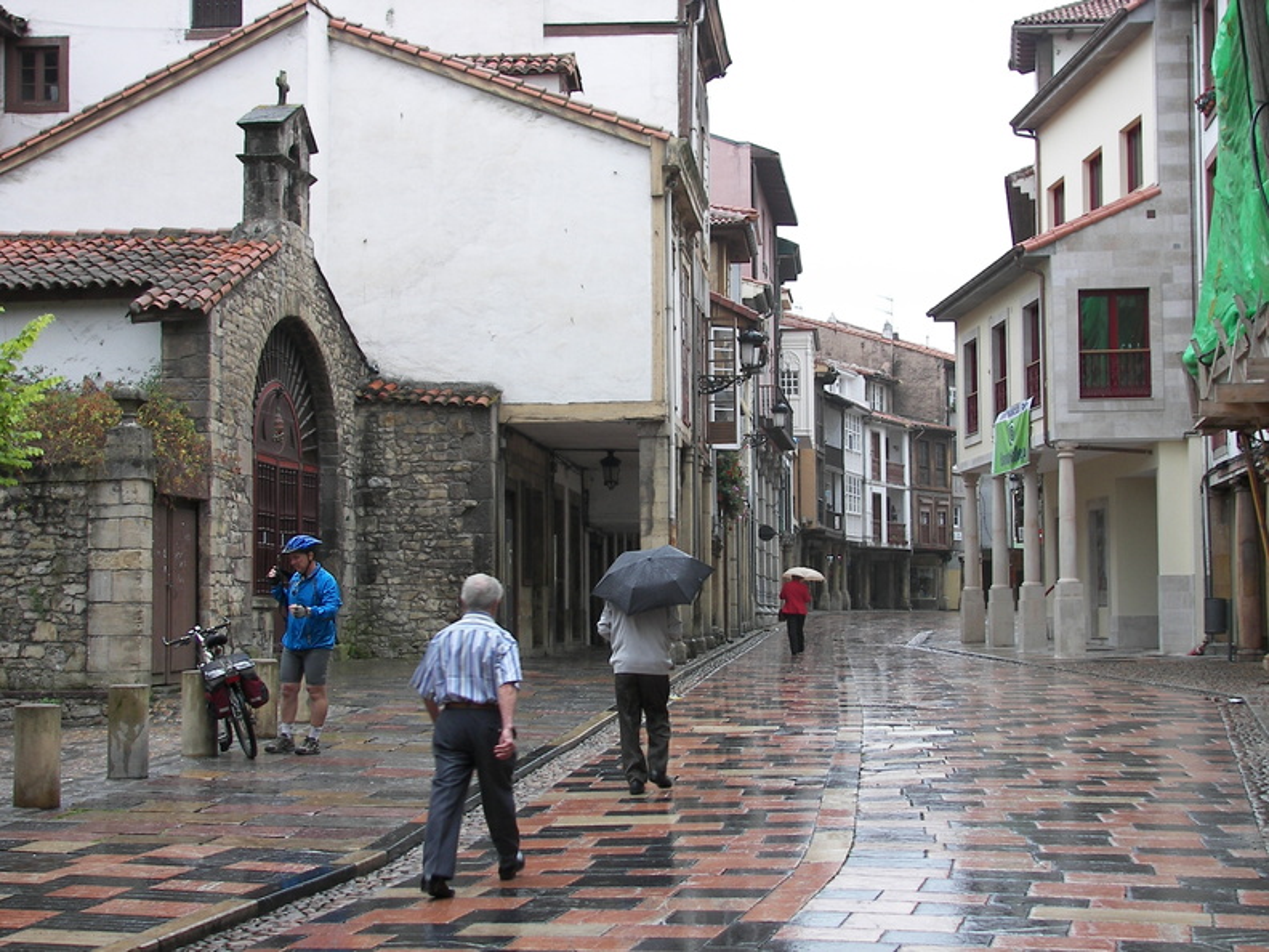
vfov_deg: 24.8
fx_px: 2163
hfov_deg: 32.7
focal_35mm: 59
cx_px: 634
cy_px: 476
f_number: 2.8
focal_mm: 9.9
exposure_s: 1/50
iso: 50
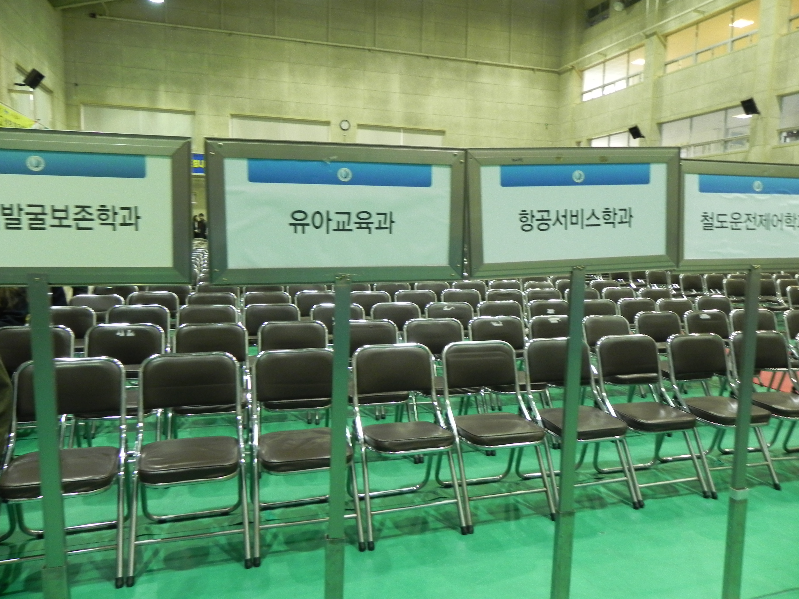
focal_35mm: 26
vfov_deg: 53.1
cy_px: 300
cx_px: 400
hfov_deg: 67.3
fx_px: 600
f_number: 2.8
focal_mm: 4.6
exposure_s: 1/29
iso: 400
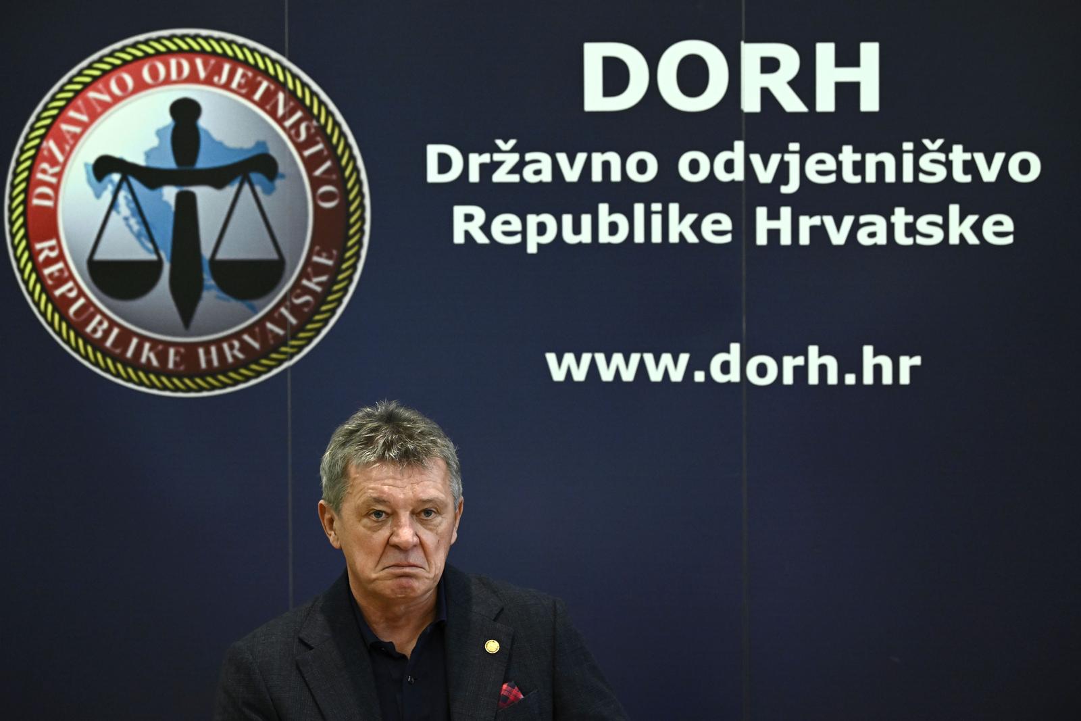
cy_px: 360
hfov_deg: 17.1
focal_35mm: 120
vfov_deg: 11.4
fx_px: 3603
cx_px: 540
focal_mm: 120
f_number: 4
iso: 4000
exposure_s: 1/640
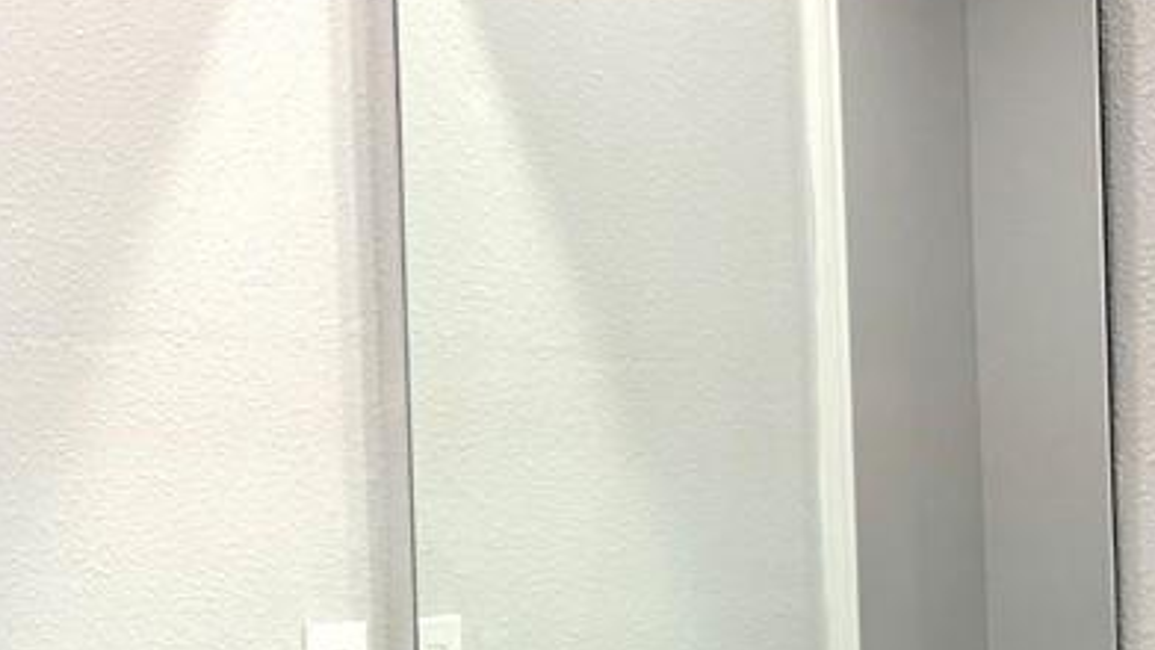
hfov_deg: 19.8
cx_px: 248
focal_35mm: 107
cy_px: 547
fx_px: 3277
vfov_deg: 11.3
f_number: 1.78
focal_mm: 6.76
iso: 125
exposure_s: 1/120
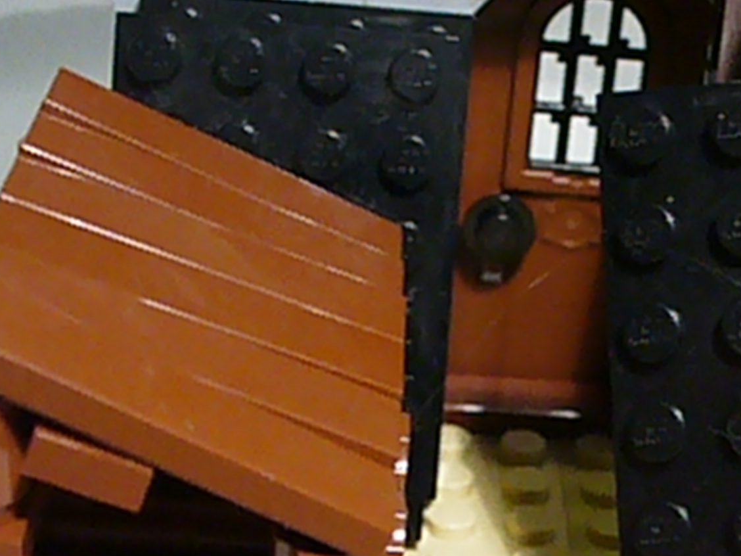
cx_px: 736
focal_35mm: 84
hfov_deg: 22.4
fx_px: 1798
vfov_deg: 17.2
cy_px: 536
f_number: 2.8
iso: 800
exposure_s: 1/160
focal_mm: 6.1
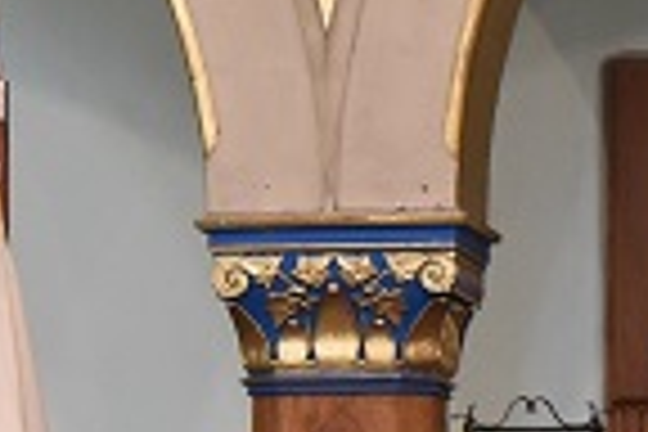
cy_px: 736
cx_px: -430
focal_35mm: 438
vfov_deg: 3.1
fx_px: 7883
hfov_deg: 4.7
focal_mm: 70
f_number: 2.8
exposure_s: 1/80
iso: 3600
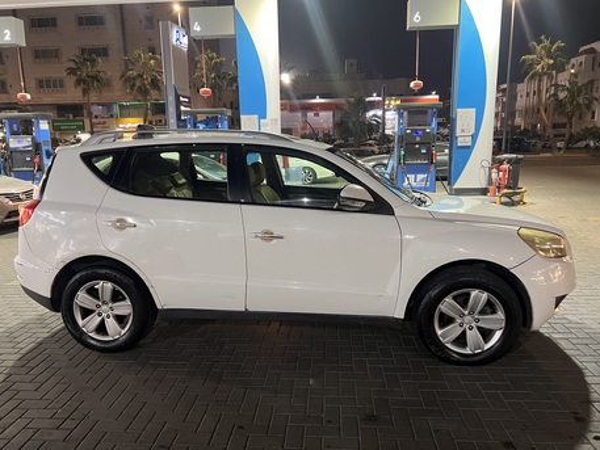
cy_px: 225
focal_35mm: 26
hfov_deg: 67.3
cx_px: 300
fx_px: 451
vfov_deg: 53.1
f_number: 1.5
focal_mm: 5.7
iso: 320
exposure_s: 1/60
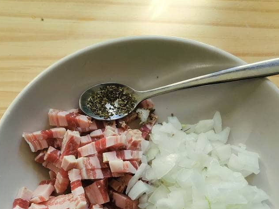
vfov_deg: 27.6
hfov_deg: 36.0
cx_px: 47
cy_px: 183
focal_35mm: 51
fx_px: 411
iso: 50
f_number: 1.6
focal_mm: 5.56
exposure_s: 1/155
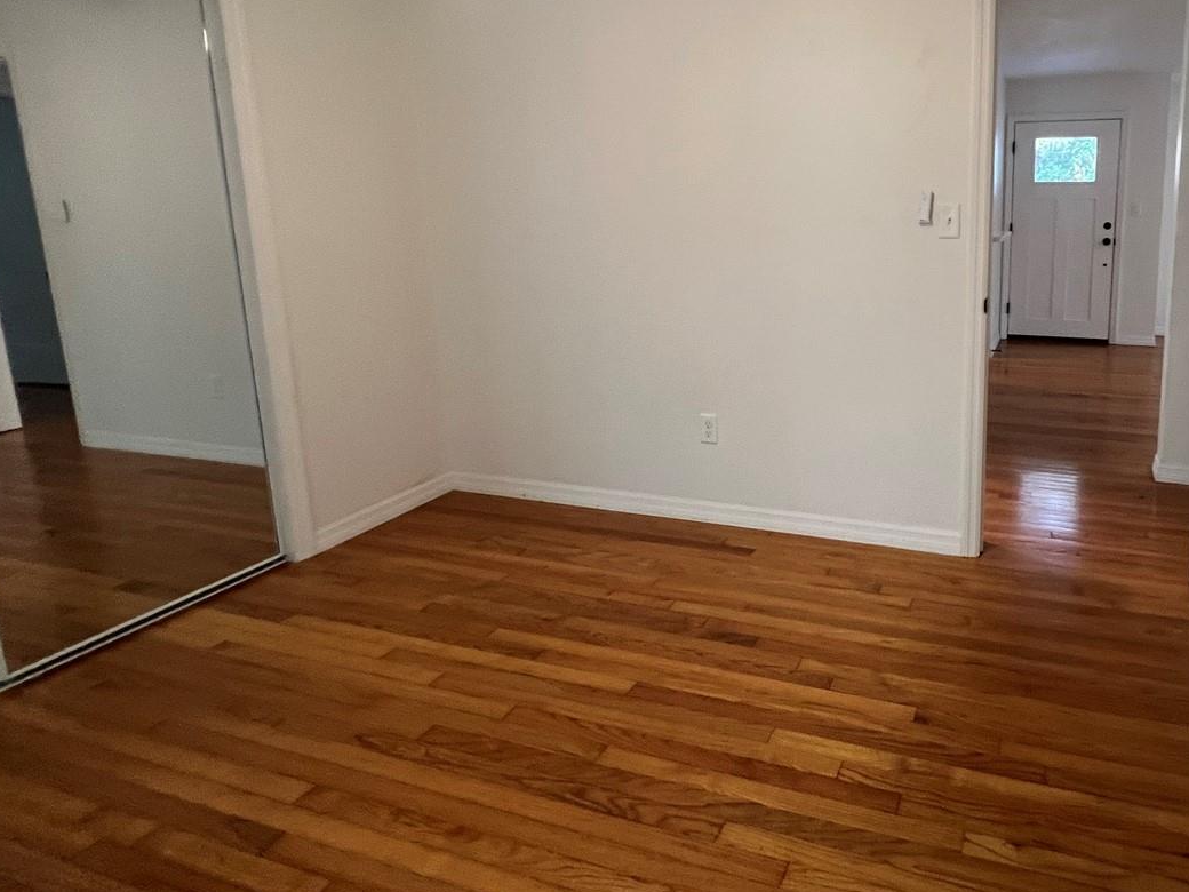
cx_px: 847
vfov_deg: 64.9
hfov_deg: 77.4
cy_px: 330
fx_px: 687
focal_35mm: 20
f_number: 1.8
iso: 320
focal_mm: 1.57
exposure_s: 1/60
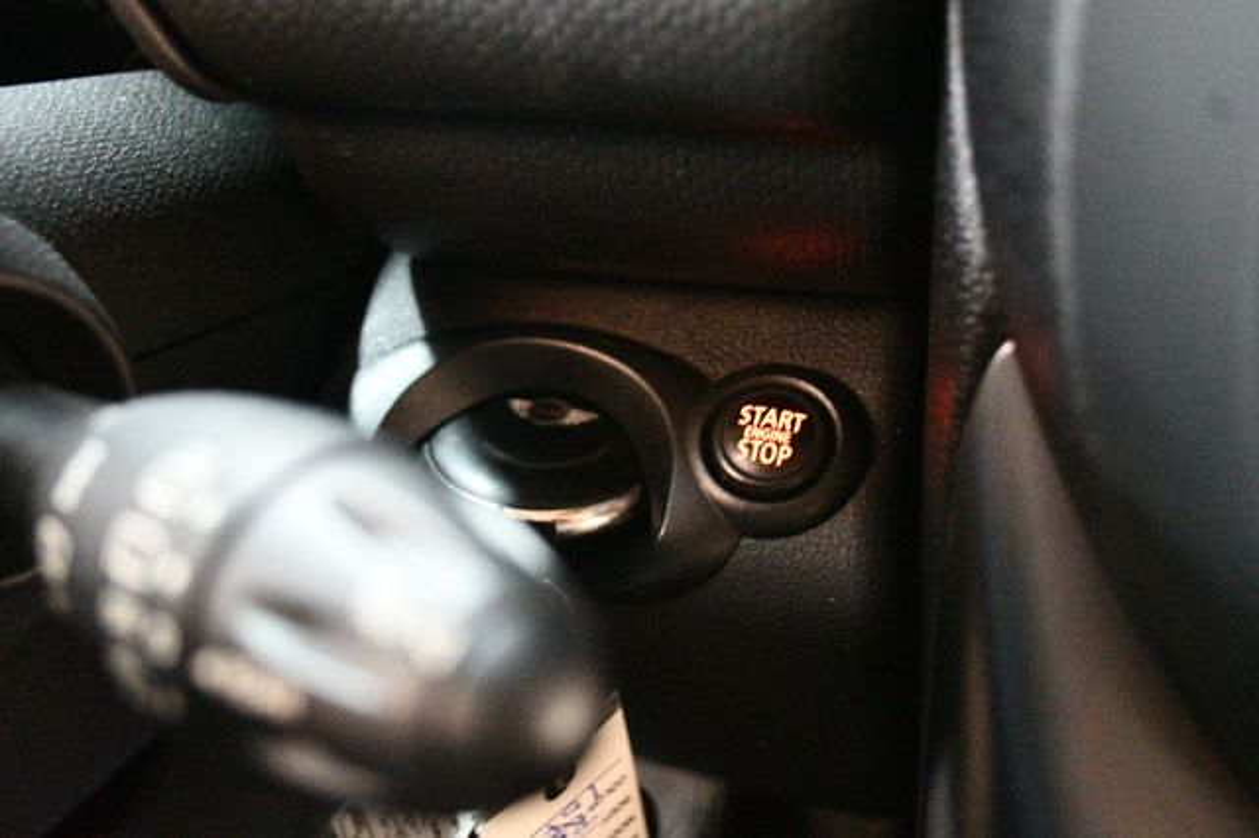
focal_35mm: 43
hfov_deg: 45.5
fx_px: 1503
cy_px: 419
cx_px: 630
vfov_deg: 31.2
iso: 12800
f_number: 4.5
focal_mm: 29
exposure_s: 1/15
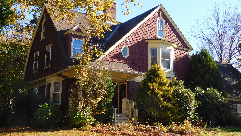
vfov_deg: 27.1
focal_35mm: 44
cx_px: 120
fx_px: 281
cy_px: 60
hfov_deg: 46.4
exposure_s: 1/400
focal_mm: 7.1
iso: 125
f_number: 3.6
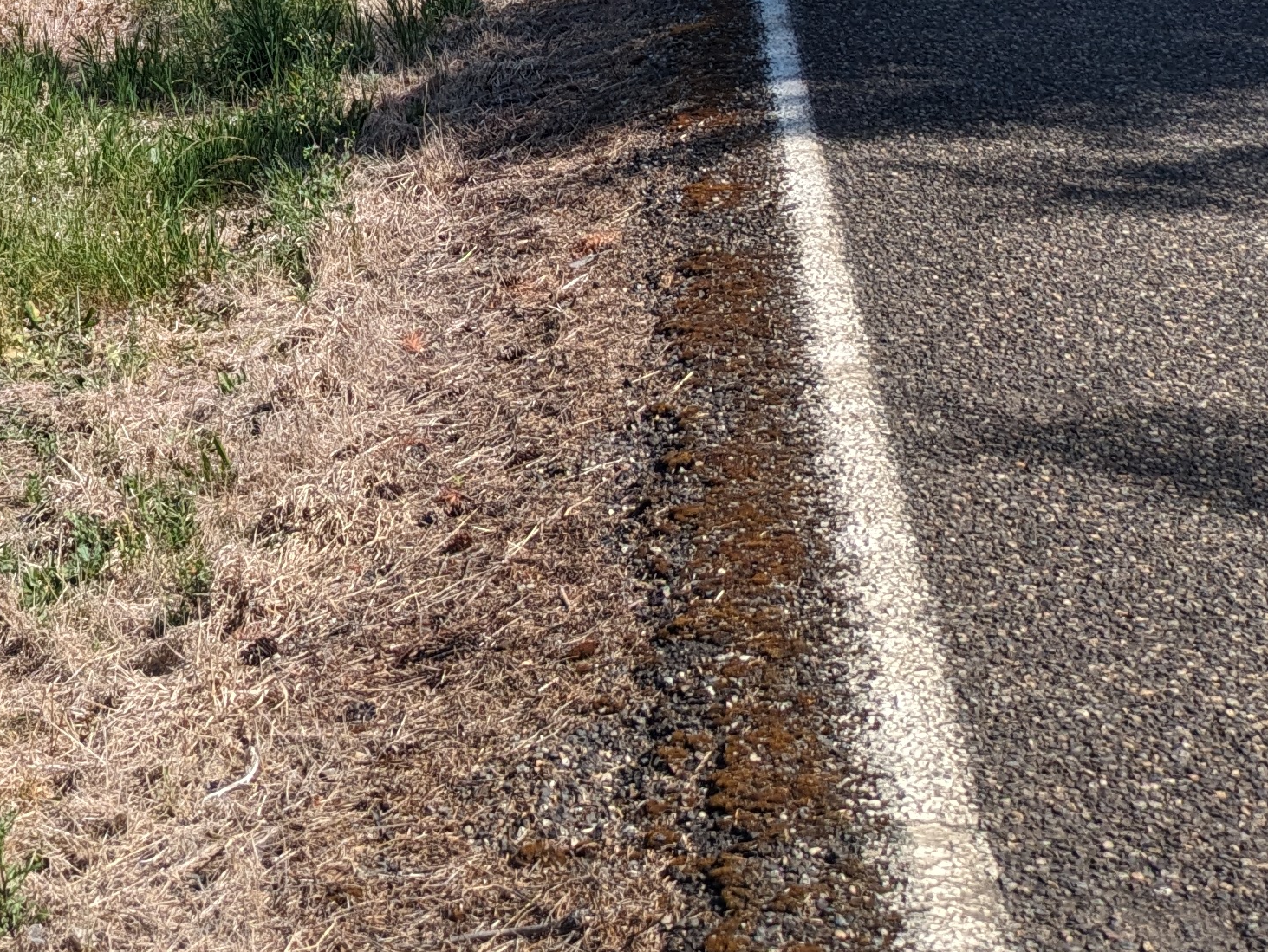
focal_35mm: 79
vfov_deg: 18.3
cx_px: -432
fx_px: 2895
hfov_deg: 21.9
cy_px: 34
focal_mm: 5.43
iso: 46
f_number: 1.89
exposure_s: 1/1821
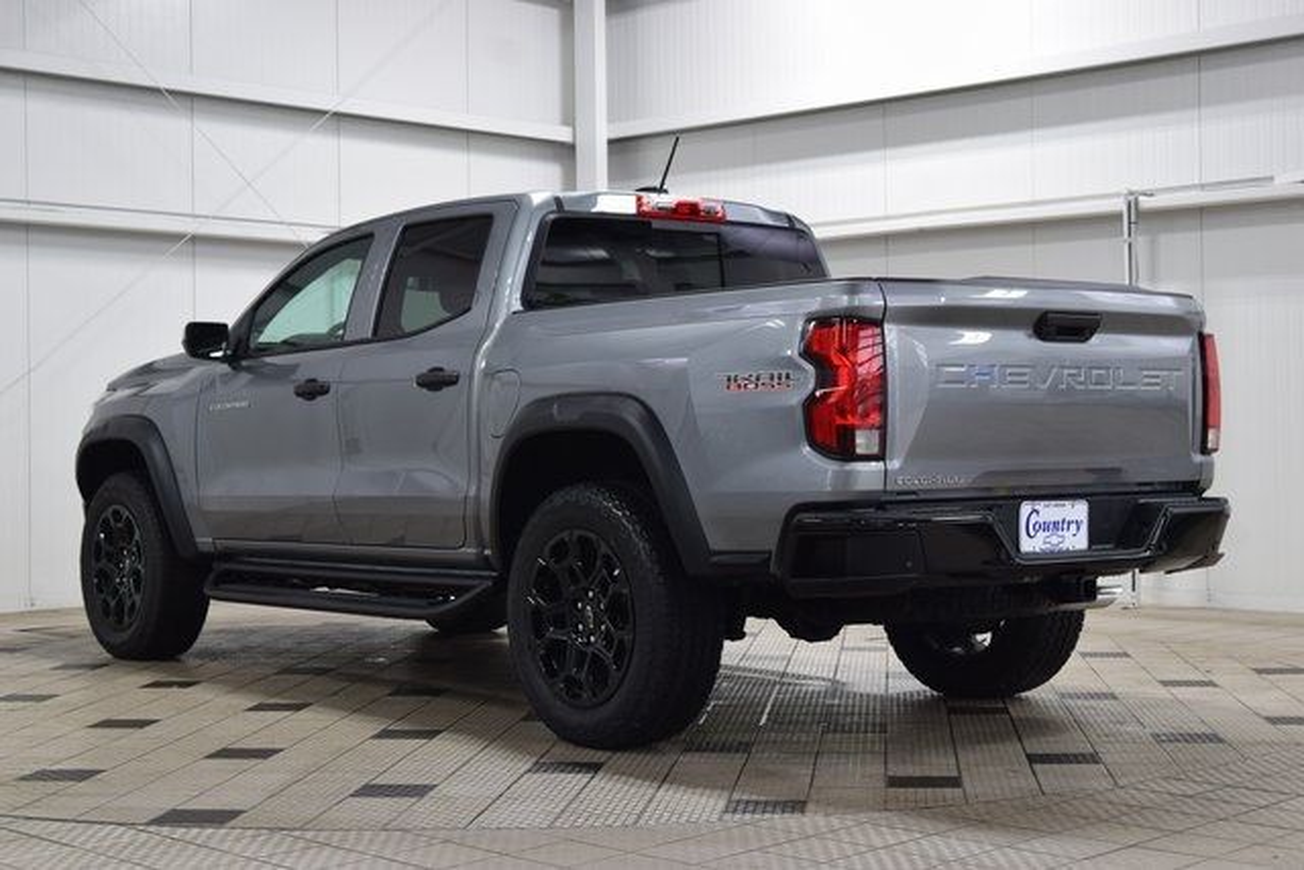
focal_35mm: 57
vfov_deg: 23.8
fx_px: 2065
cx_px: 652
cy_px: 435
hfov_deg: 35.0
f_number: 6.3
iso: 400
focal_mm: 38
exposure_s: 1/15
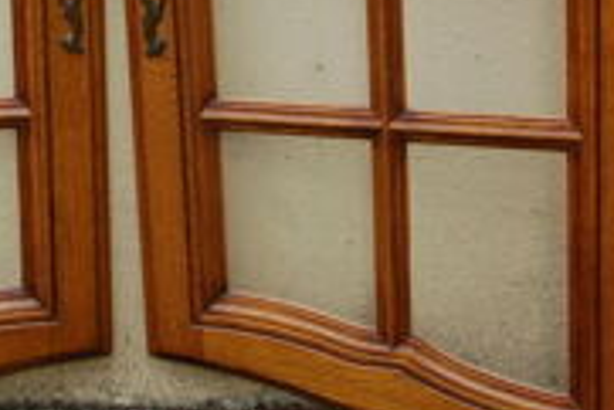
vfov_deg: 10.1
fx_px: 2304
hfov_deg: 15.1
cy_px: -29
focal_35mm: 135
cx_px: 149
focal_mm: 34
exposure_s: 1/125
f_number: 5.6
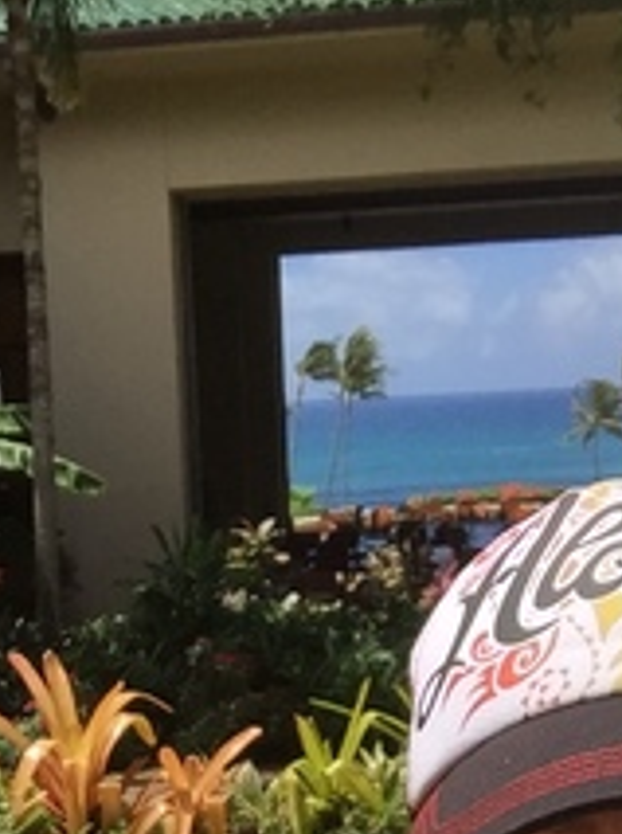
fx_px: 1682
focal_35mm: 70
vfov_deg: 26.8
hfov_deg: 20.8
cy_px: 764
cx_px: 188
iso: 32
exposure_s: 1/1379
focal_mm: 2.65
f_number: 2.2
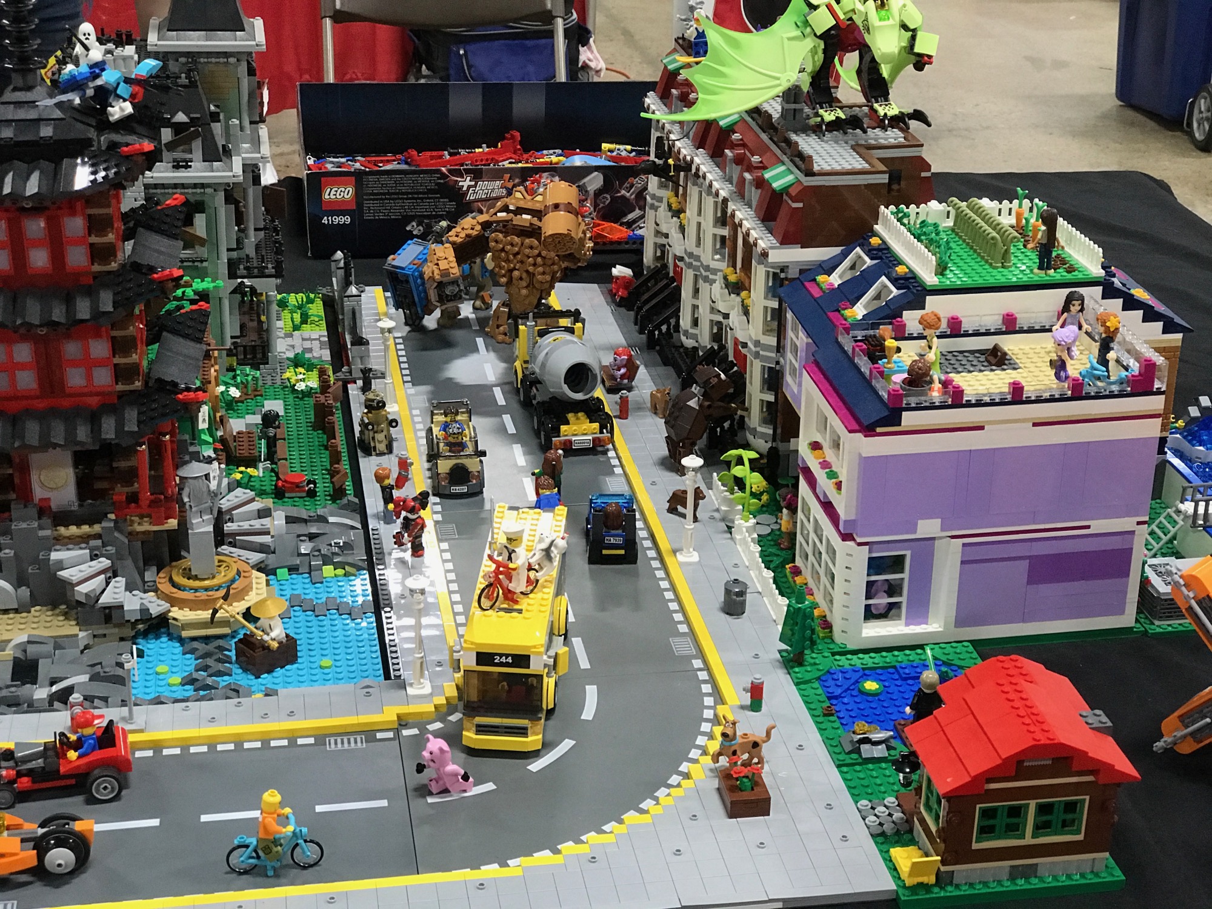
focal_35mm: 57
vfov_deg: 25.7
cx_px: 606
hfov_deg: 33.8
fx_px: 1996
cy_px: 454
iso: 200
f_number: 2.8
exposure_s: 1/60
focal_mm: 6.6
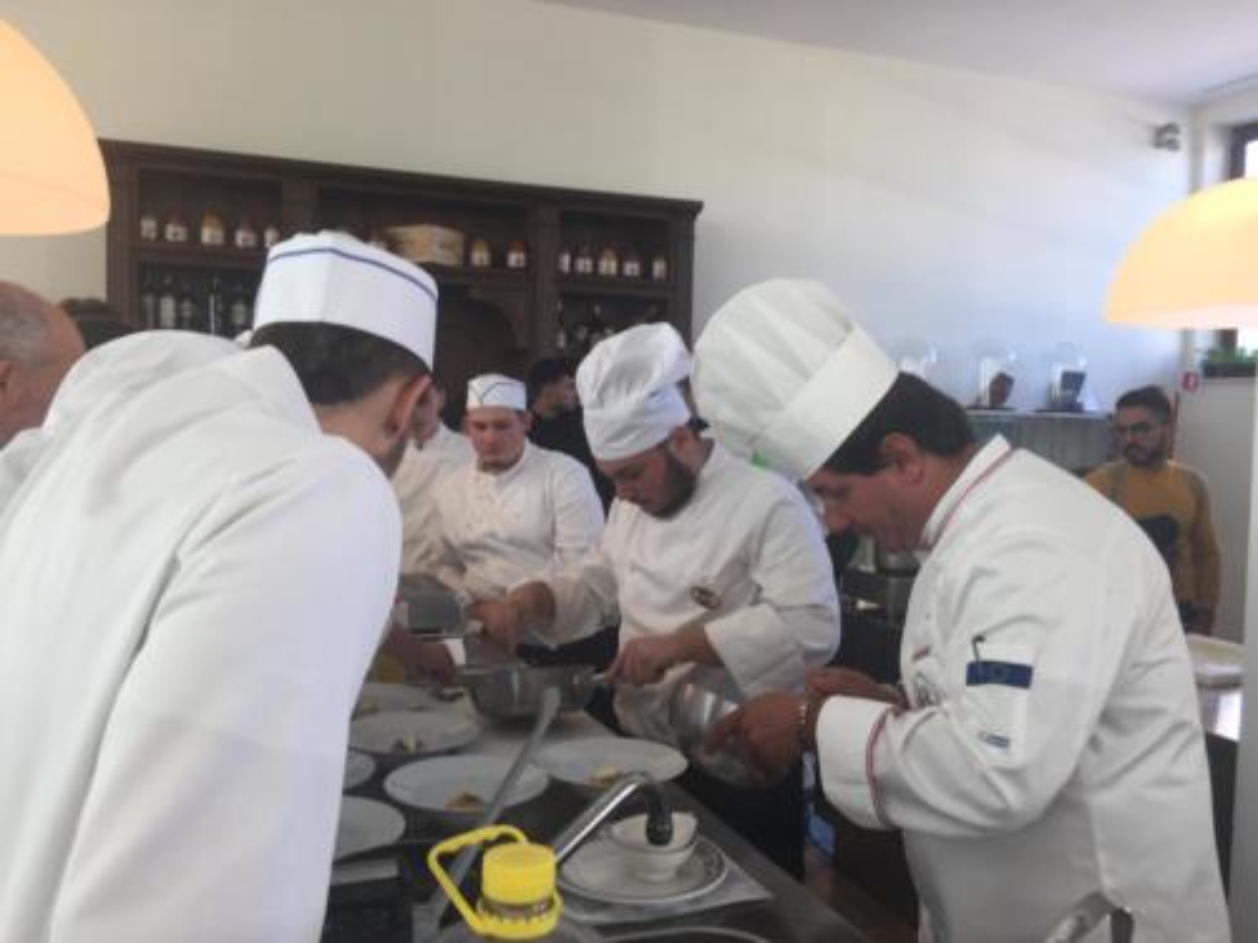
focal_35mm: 29
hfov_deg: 61.7
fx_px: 1054
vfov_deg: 48.2
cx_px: 629
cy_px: 472
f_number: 2.2
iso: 40
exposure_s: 1/50
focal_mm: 4.15
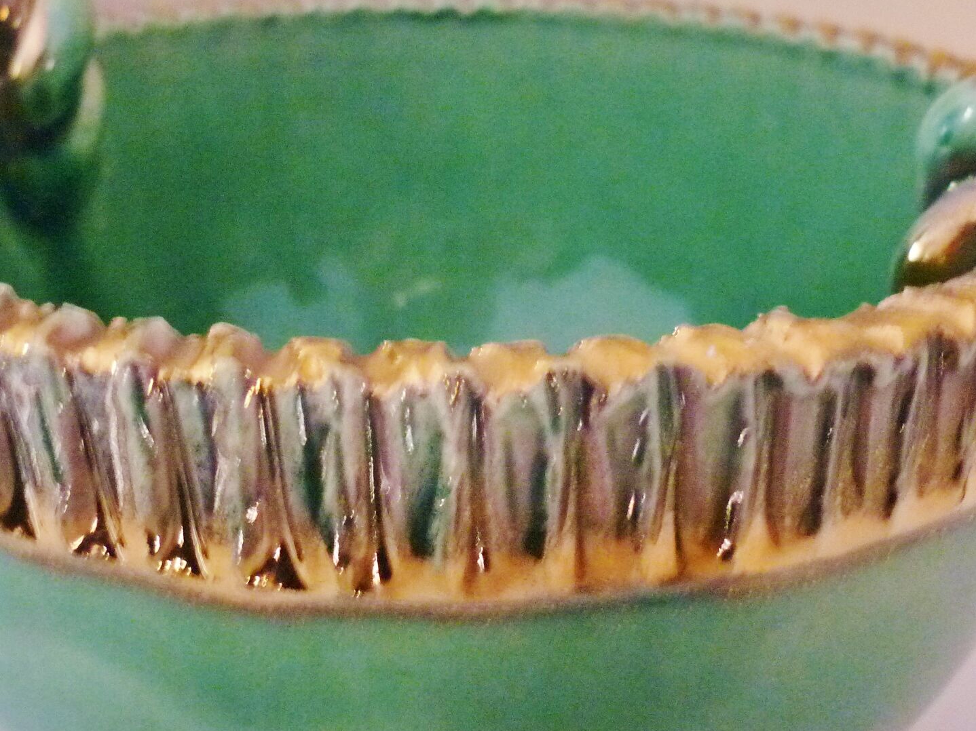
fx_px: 1325
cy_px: 386
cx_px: 434
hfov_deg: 40.4
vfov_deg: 30.9
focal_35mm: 47
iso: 400
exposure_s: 1/8
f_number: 2.8
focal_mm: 5.5
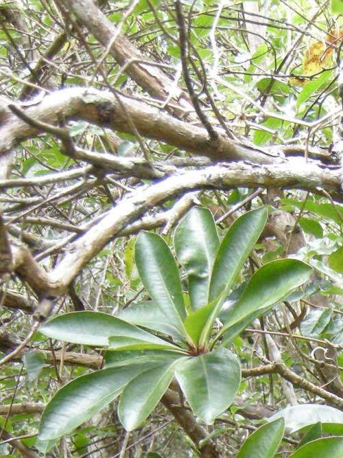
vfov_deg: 14.3
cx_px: 452
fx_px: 1665
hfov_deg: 11.4
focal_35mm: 126
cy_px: 742
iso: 286
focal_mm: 7.5
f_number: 2.7
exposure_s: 1/60
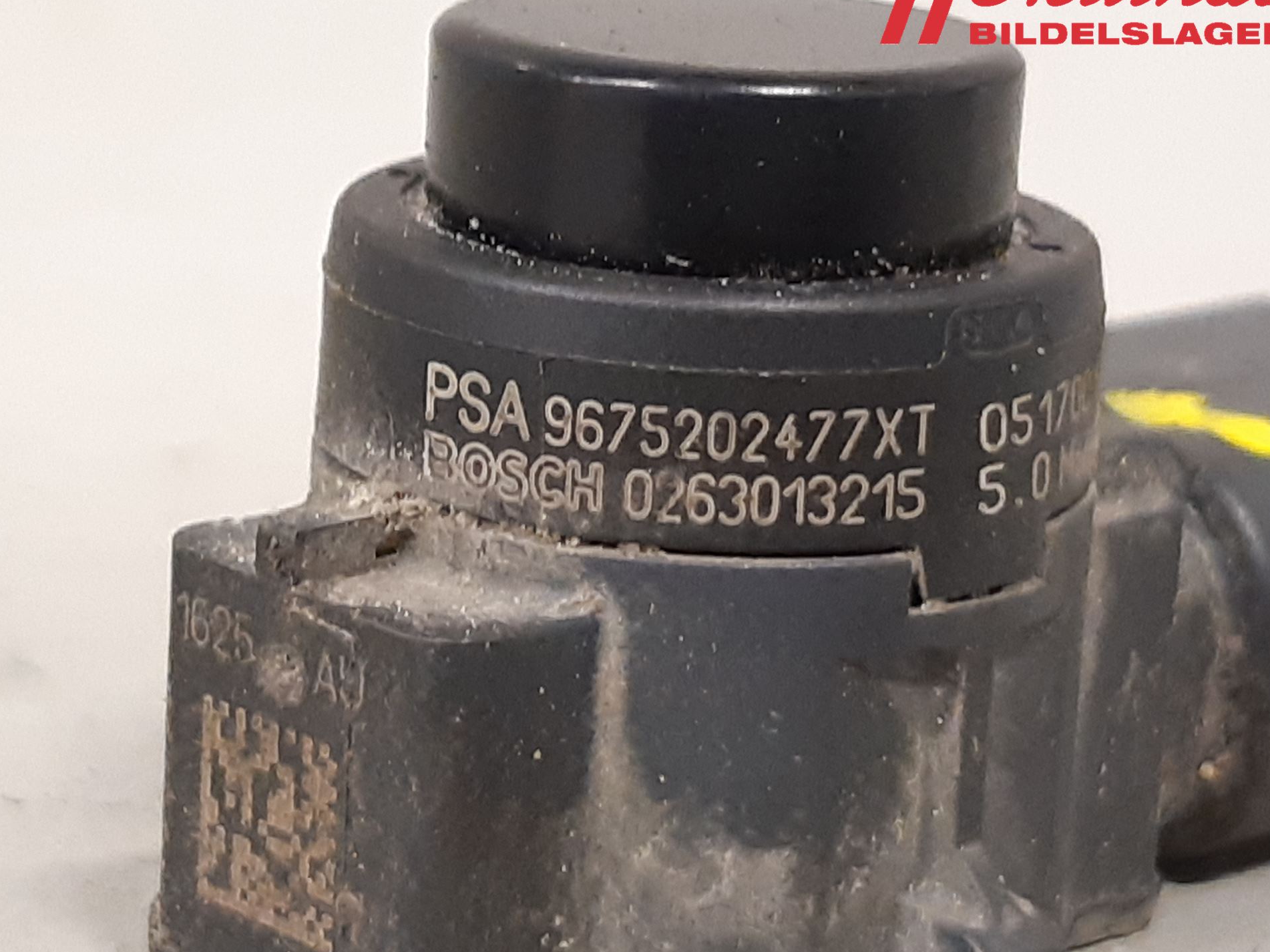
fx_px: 1027
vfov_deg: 49.7
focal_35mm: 28
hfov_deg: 63.4
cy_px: 444
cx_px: 606
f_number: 1.7
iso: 200
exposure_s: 1/25
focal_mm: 3.93
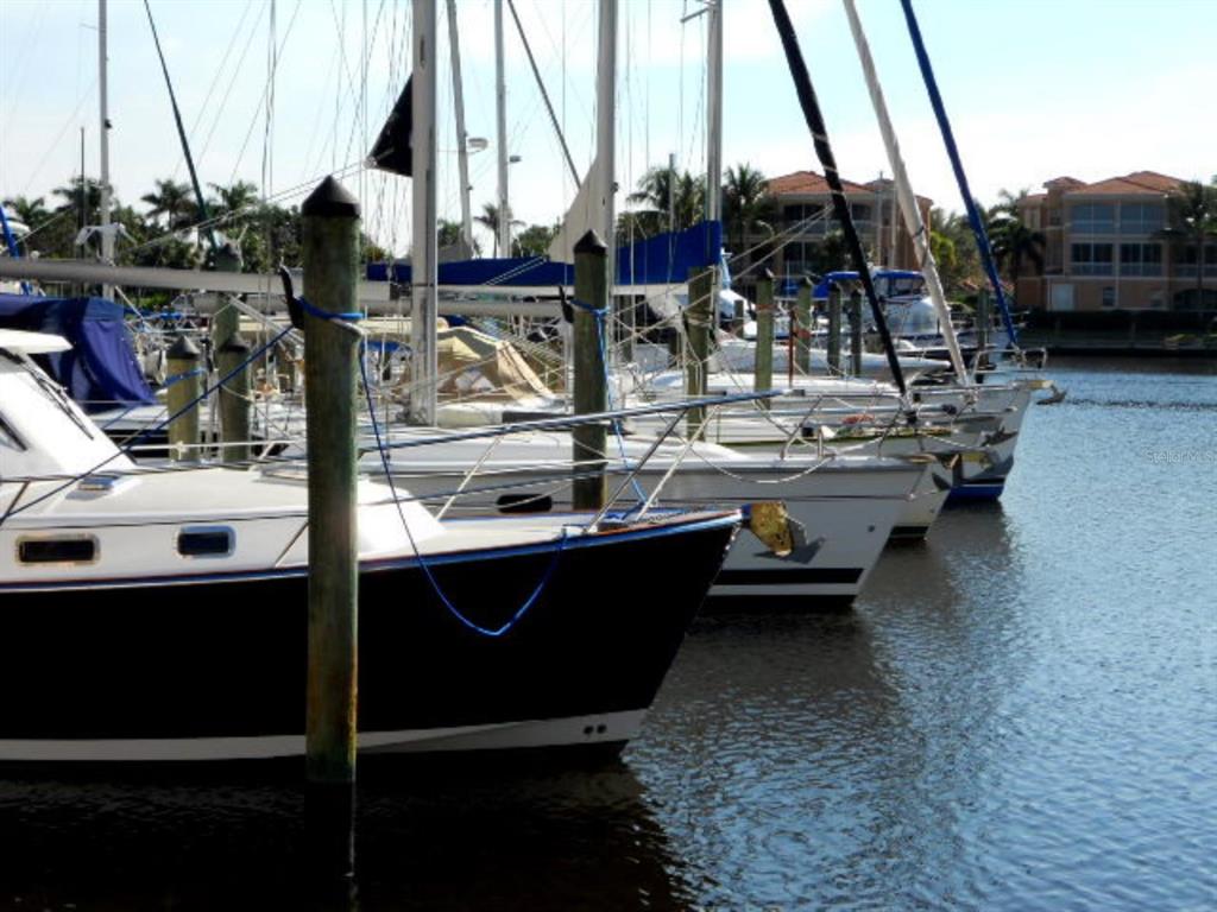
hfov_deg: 29.8
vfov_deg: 22.6
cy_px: 456
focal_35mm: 65
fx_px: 2285
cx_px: 608
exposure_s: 1/400
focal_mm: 11.7
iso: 80
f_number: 5.3
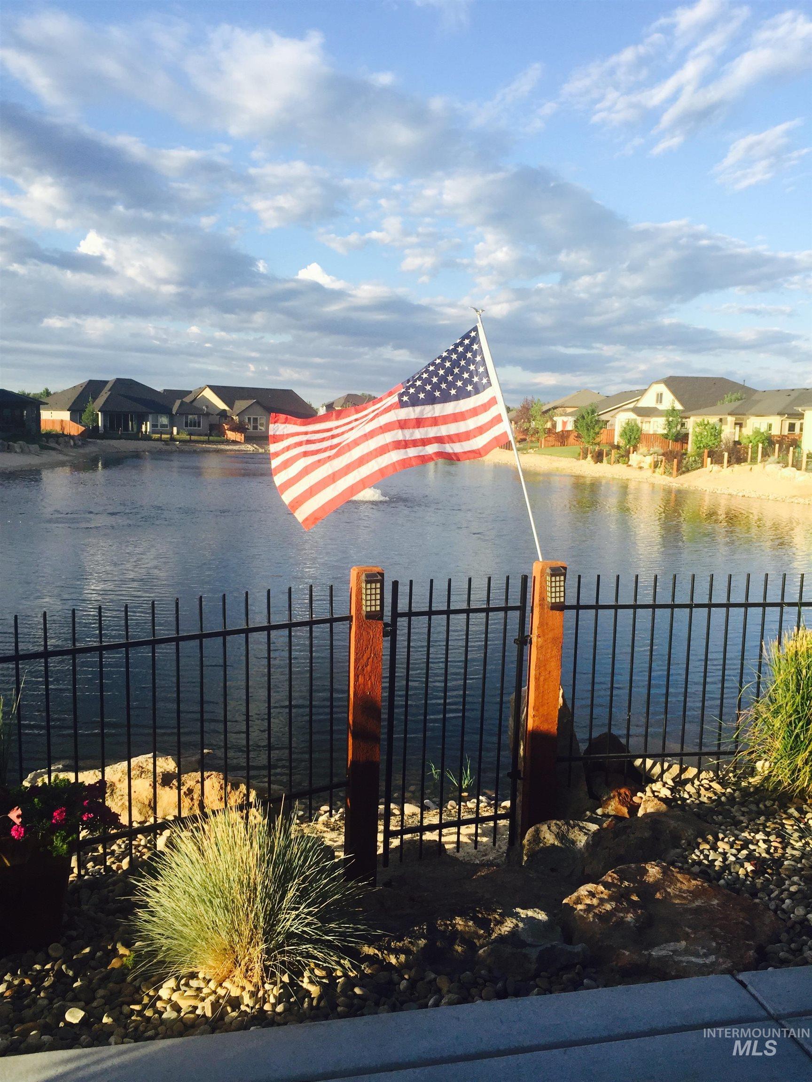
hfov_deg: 48.2
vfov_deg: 61.7
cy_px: 541
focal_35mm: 29
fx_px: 907
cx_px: 406
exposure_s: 1/706
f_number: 2.2
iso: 32
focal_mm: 4.15
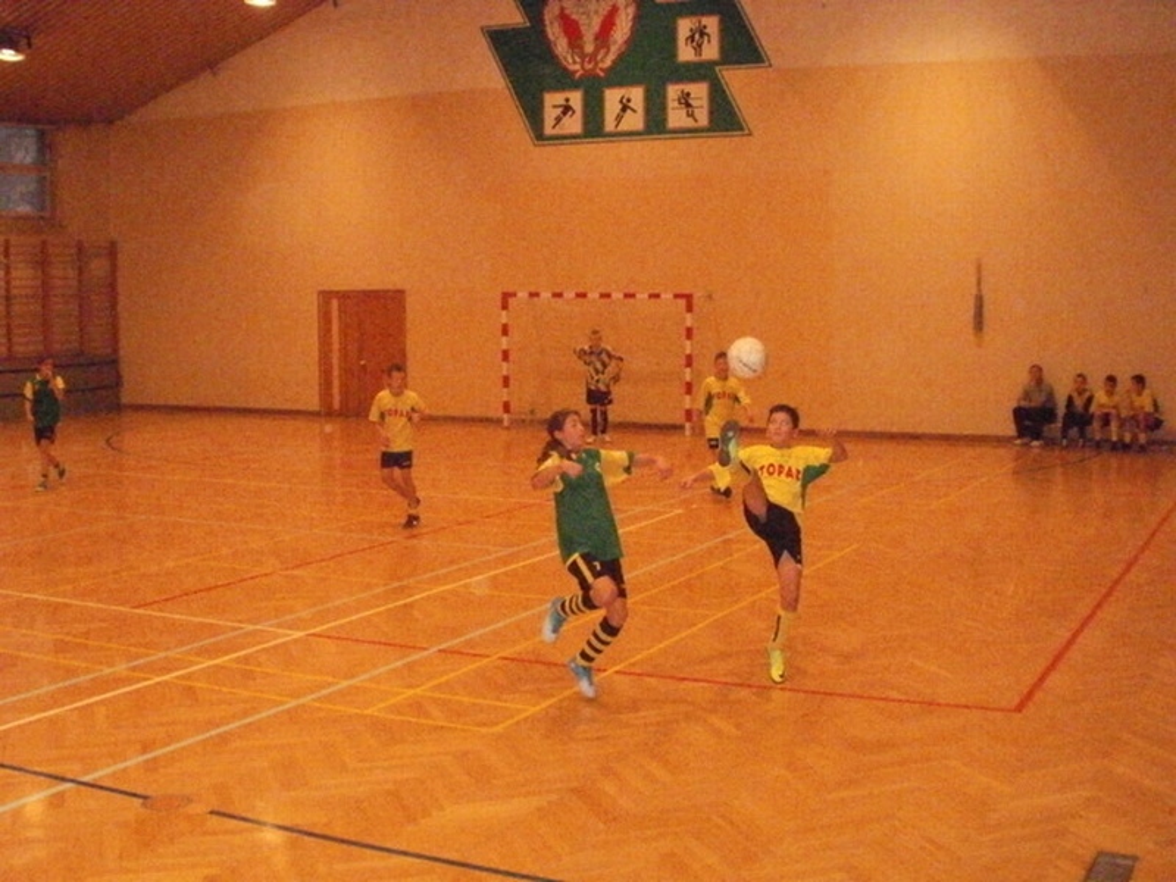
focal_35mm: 44
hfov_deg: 42.9
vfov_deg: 32.9
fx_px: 1495
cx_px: 588
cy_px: 441
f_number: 4
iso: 1600
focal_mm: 7.7
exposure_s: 1/250
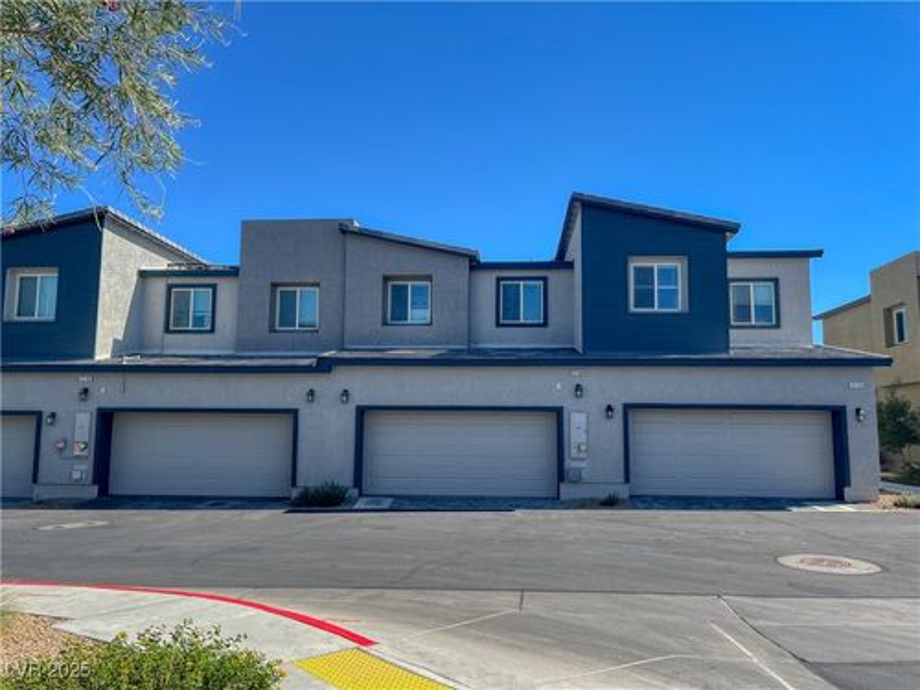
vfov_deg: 53.1
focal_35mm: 26
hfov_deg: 67.3
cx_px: 460
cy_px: 345
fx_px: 691
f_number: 1.6
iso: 50
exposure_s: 1/2358
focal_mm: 5.1
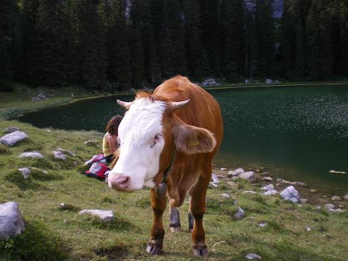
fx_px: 382
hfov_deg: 49.0
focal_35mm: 38
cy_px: 130
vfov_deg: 37.7
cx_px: 174
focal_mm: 6.3
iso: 64
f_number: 3.1
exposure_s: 1/125
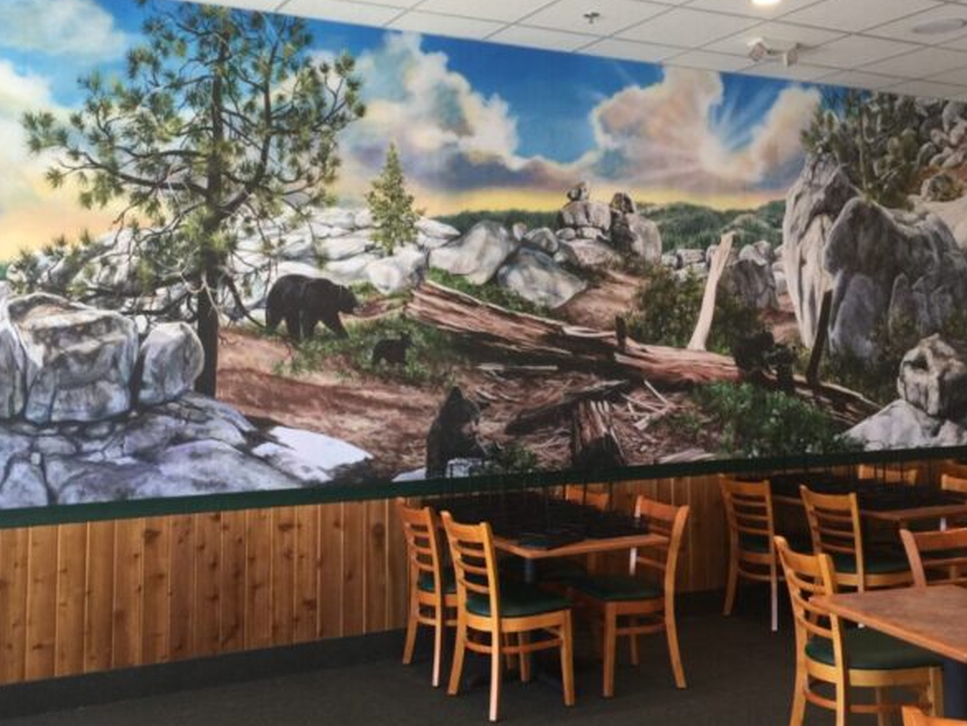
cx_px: 429
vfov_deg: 37.7
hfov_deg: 48.9
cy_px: 320
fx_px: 1062
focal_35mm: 38
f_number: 2.2
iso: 40
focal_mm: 4.15
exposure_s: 1/30
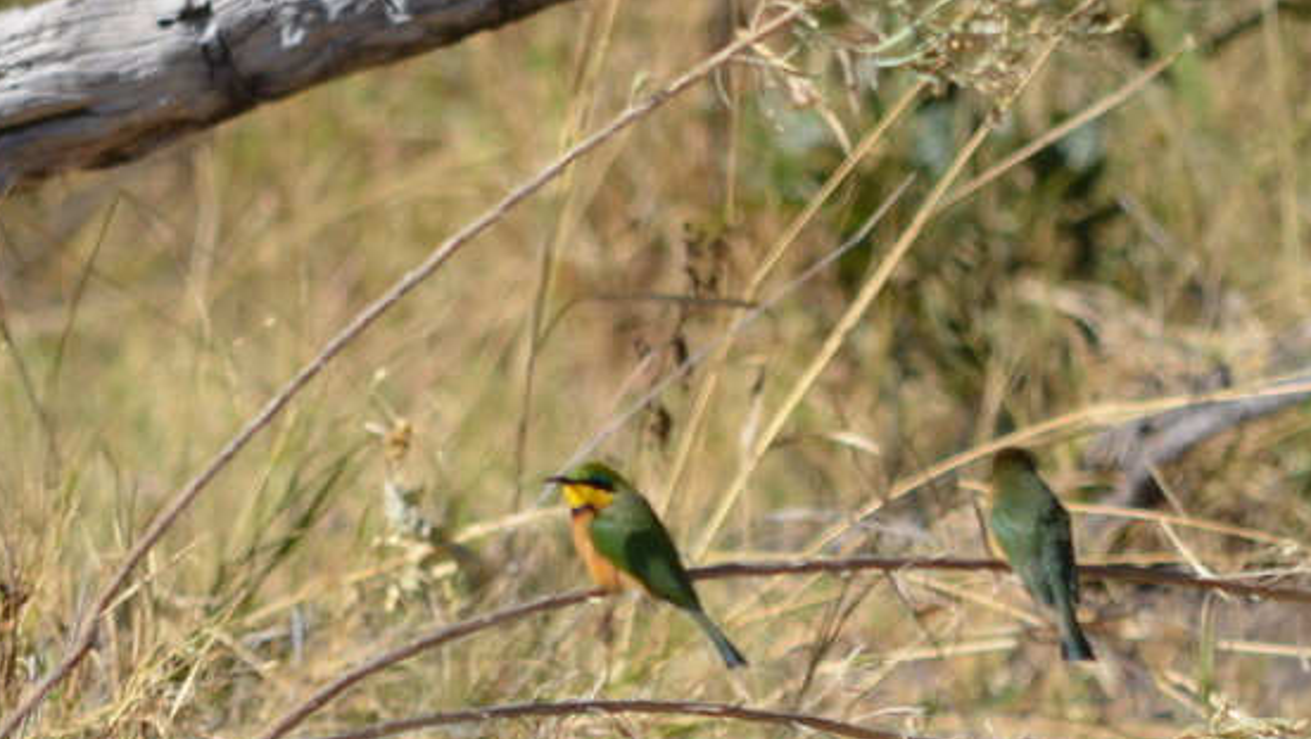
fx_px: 37906
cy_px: 604
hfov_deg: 2.0
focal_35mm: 1090
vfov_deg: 1.1
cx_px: 575
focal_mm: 300
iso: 200
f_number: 6.3
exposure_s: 1/640
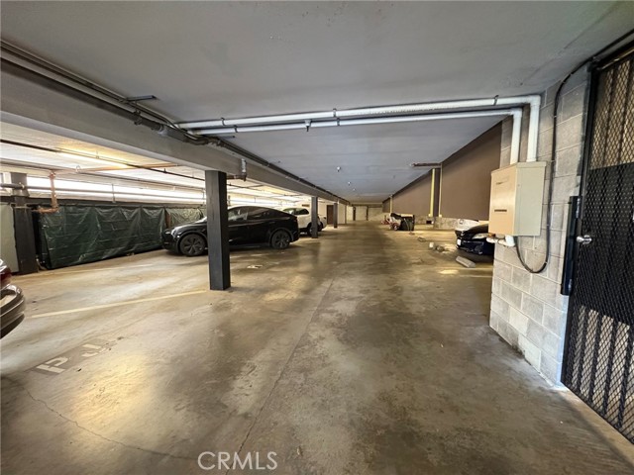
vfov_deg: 85.7
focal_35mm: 14
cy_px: 238
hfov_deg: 102.1
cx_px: 317
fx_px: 256
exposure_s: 1/39
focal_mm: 2.22
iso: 1000
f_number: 2.2
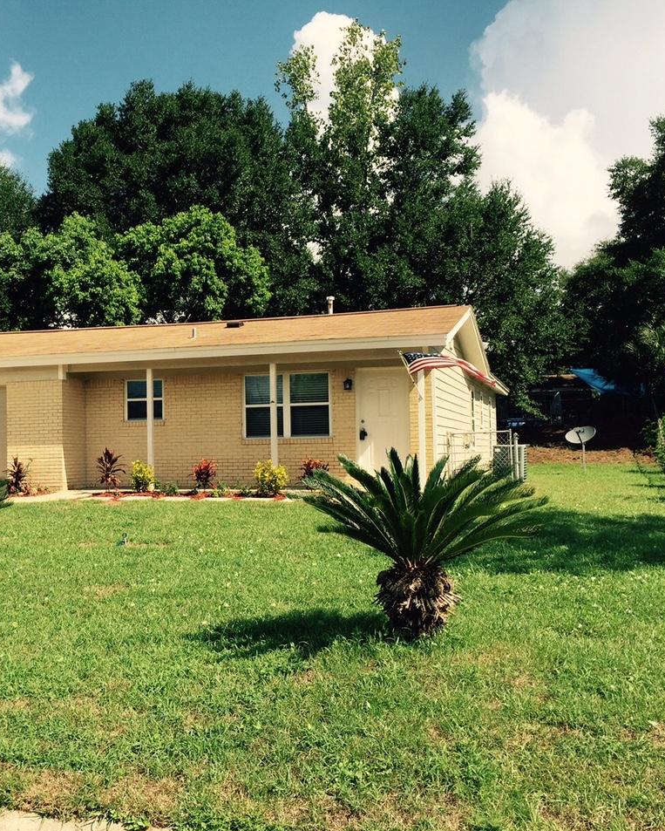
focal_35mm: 38
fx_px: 934
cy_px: 418
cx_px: 245
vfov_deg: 47.9
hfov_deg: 38.9
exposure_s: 1/1799
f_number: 2.2
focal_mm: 4.15
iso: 32
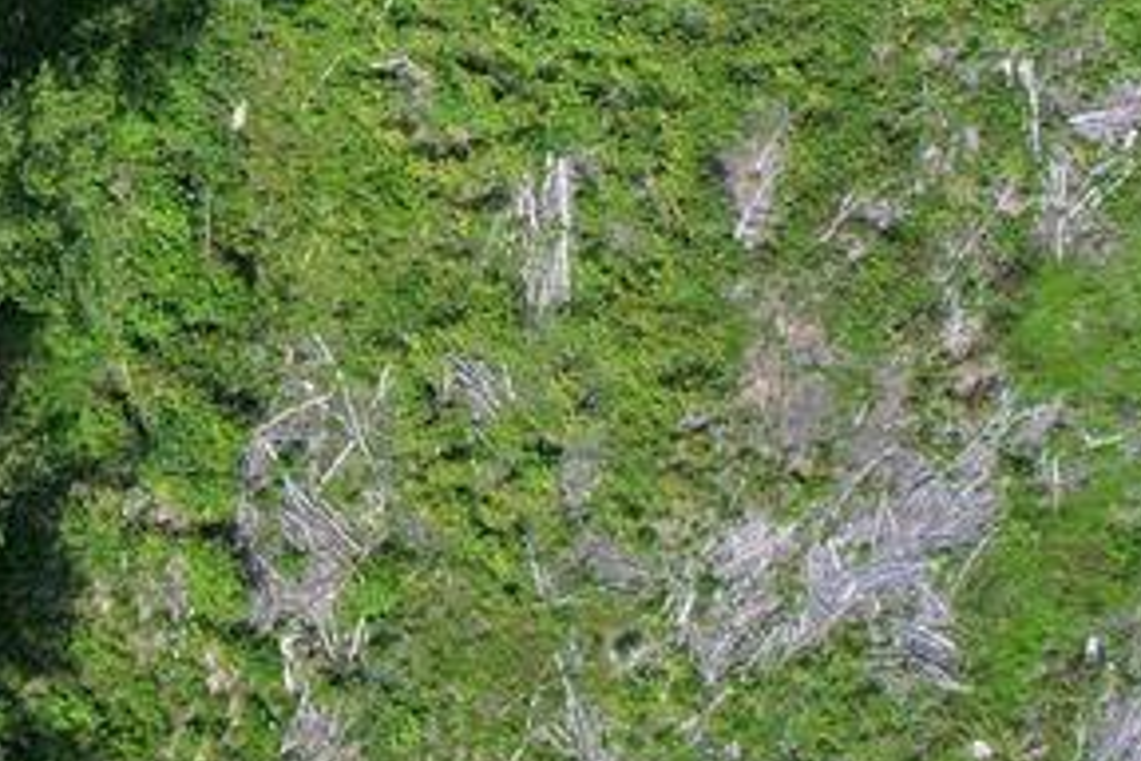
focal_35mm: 110
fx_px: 3486
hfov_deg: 16.9
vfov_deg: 11.6
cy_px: -587
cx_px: -543
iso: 100
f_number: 2.8
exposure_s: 1/1250
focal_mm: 8.38
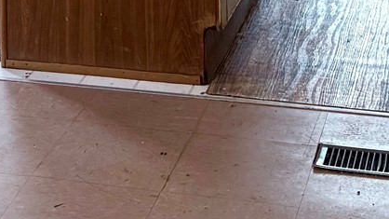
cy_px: -390
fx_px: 1238
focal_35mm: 120
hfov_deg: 17.8
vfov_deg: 8.7
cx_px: 138
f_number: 1.78
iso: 125
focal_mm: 6.76
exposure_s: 1/234
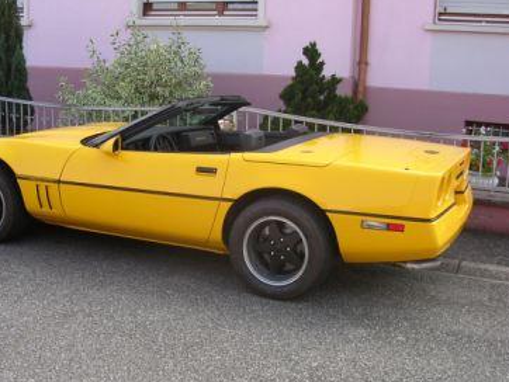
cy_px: 183
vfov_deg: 30.9
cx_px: 214
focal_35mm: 47
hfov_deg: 40.3
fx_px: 692
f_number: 2.8
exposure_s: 1/266
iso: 100
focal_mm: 5.8
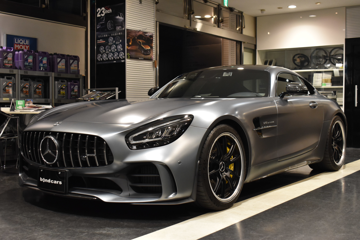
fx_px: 450
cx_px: 180
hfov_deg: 43.6
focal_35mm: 45
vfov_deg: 29.9
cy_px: 120
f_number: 5.6
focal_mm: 30
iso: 1400
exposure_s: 1/50
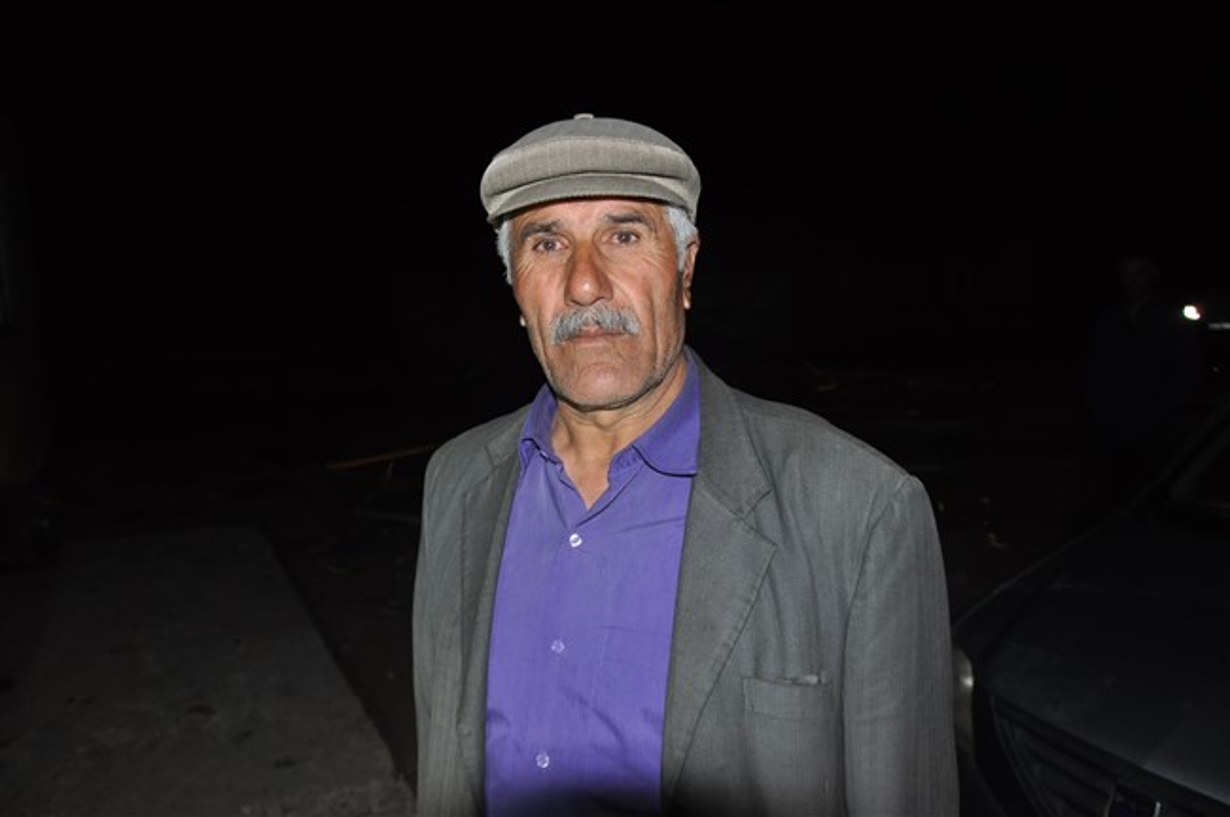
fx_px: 922
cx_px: 615
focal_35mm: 27
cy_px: 408
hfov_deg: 67.4
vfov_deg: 47.8
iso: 1000
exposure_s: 1/100
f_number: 5
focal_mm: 18
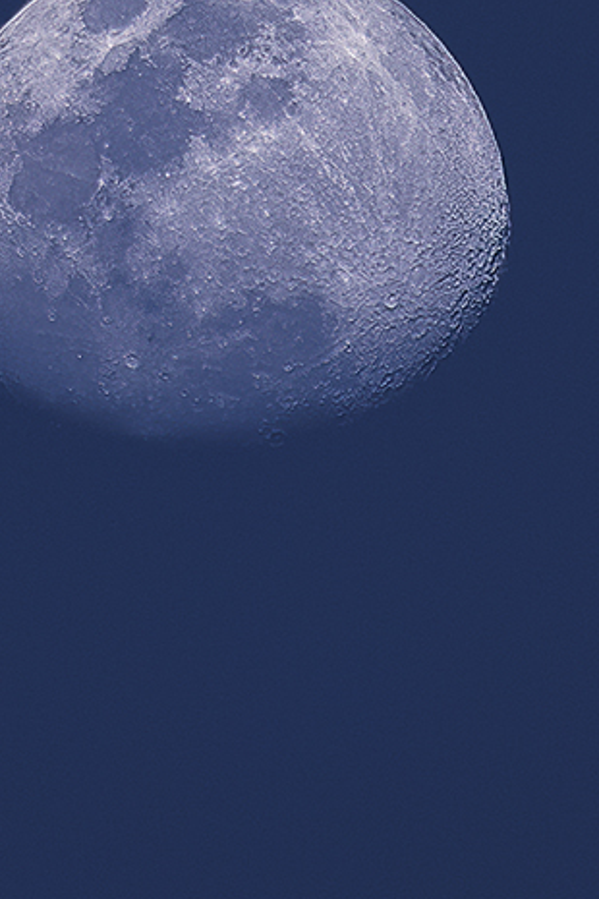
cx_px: 651
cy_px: 1462
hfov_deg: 0.9
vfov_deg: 1.3
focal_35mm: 1548
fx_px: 38632
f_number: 2.8
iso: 250
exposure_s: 1/2000
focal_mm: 300
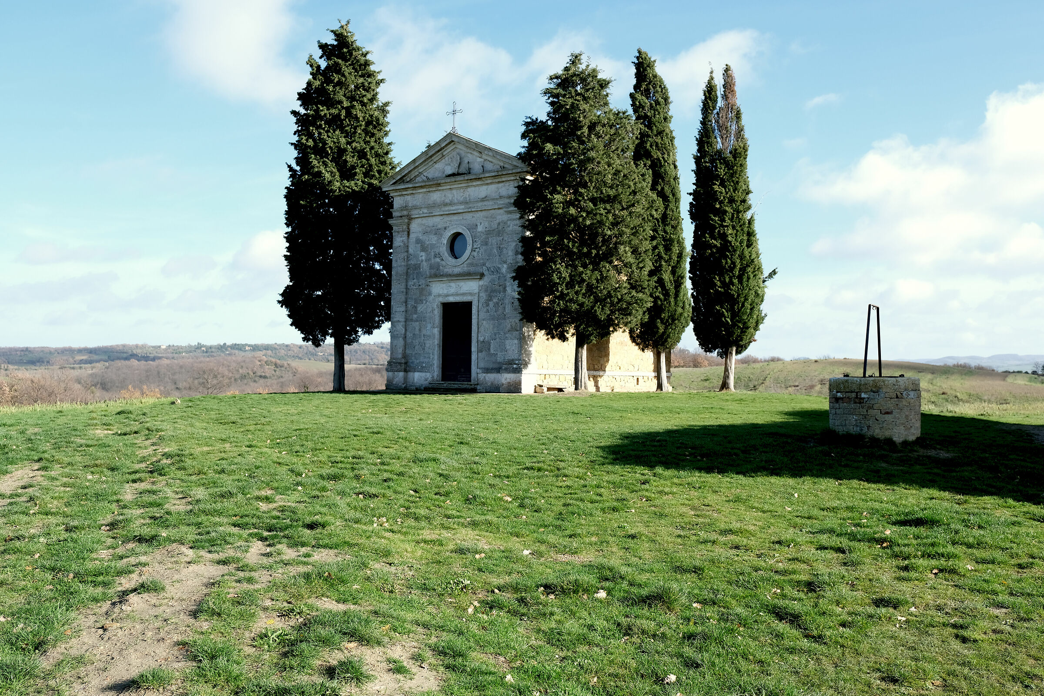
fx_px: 928
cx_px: 522
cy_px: 348
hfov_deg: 58.7
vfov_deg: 41.1
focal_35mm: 32
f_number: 5.6
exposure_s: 1/200
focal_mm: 21.3
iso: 160
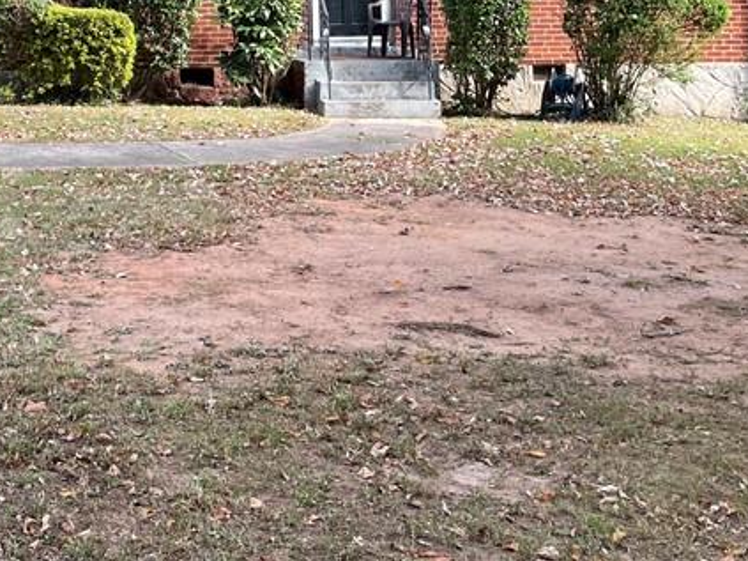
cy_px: -88
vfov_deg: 21.8
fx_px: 1361
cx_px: 175
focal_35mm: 63
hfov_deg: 30.2
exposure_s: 1/282
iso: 32
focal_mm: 4.2
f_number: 1.6
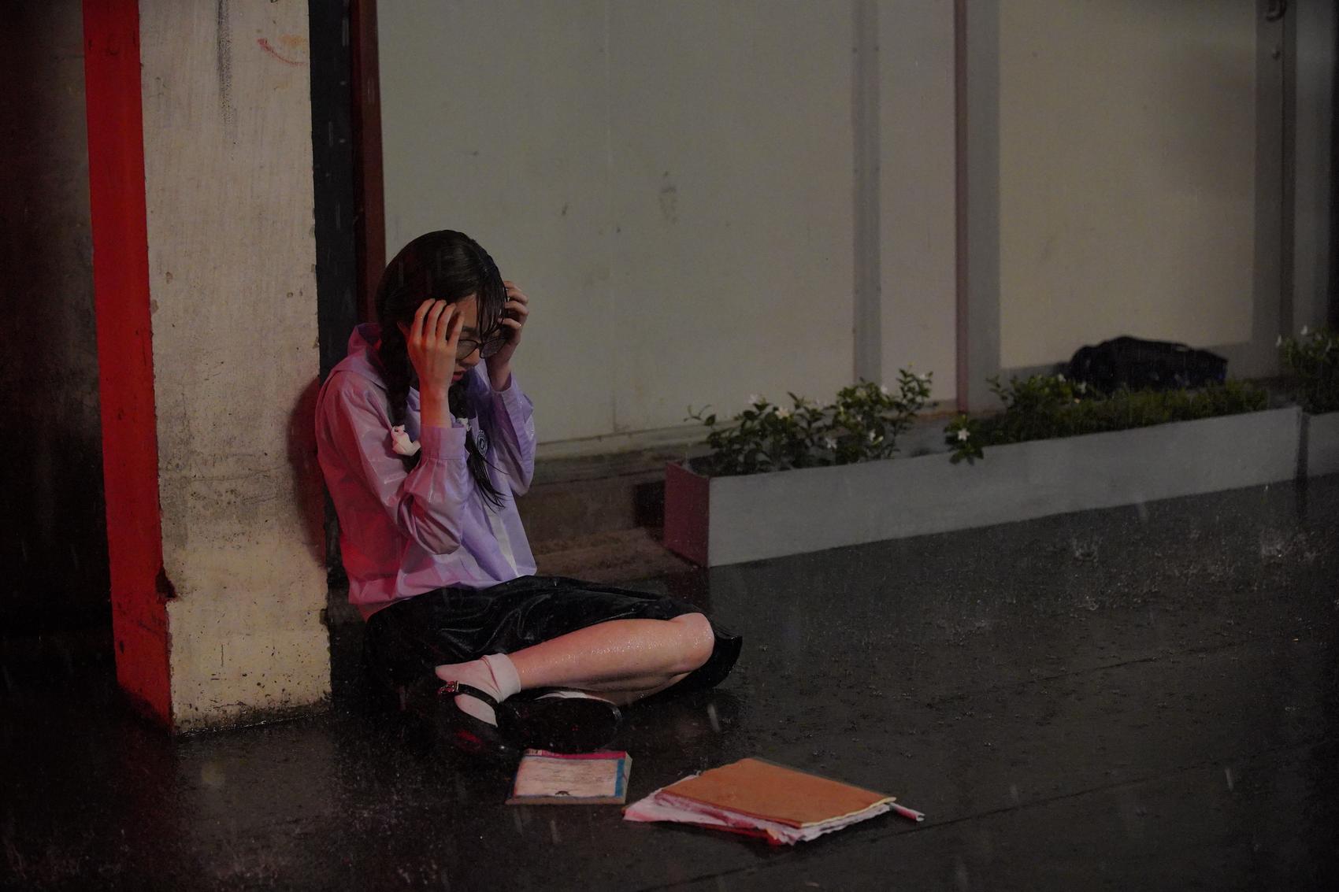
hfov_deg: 28.8
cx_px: 670
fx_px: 2603
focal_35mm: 70
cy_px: 446
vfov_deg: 19.5
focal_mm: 70
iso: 6400
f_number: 2.8
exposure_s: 1/250
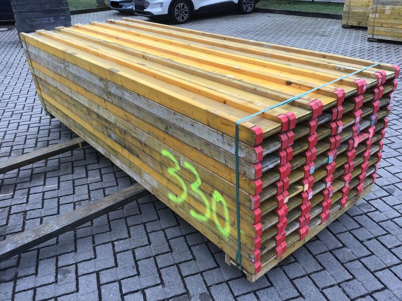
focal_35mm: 31
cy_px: 150
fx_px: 360
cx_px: 201
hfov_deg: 58.4
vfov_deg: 45.4
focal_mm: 3.3
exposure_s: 1/100
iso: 32
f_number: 2.4
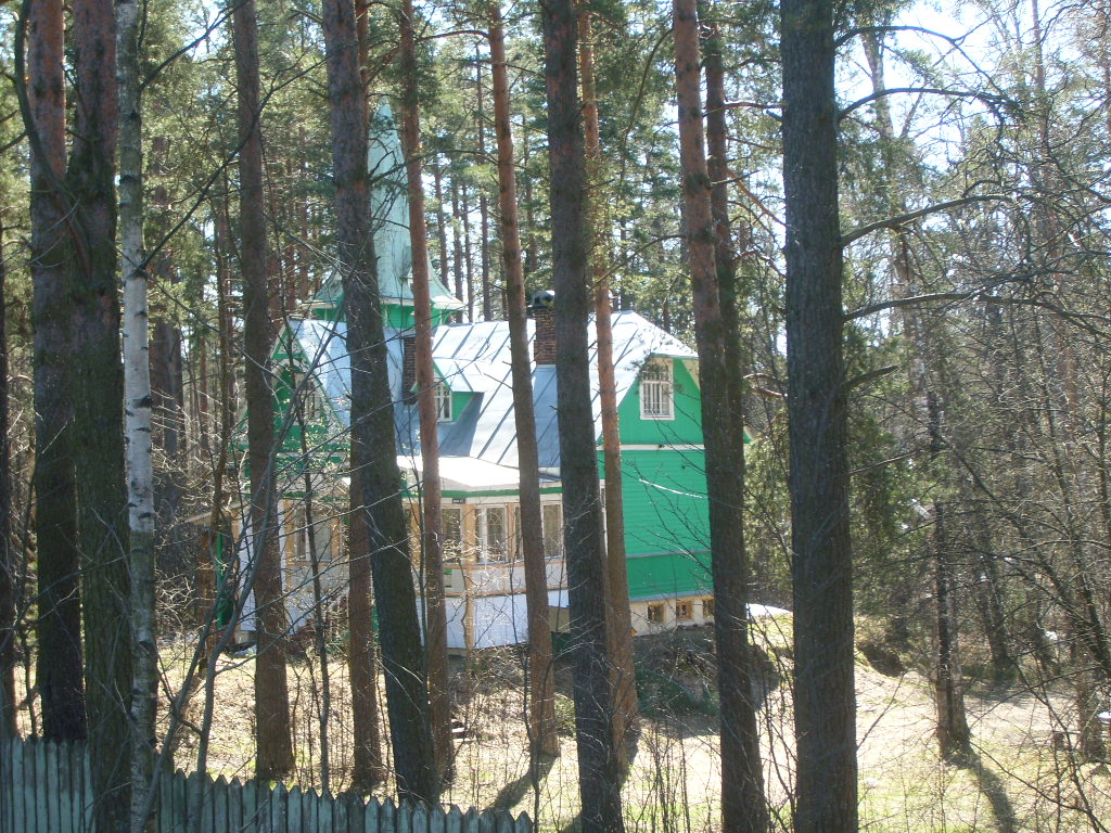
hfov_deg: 31.2
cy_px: 416
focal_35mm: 62
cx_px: 556
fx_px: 1990
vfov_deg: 23.7
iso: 50
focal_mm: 10.36
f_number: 3.7
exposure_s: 1/141
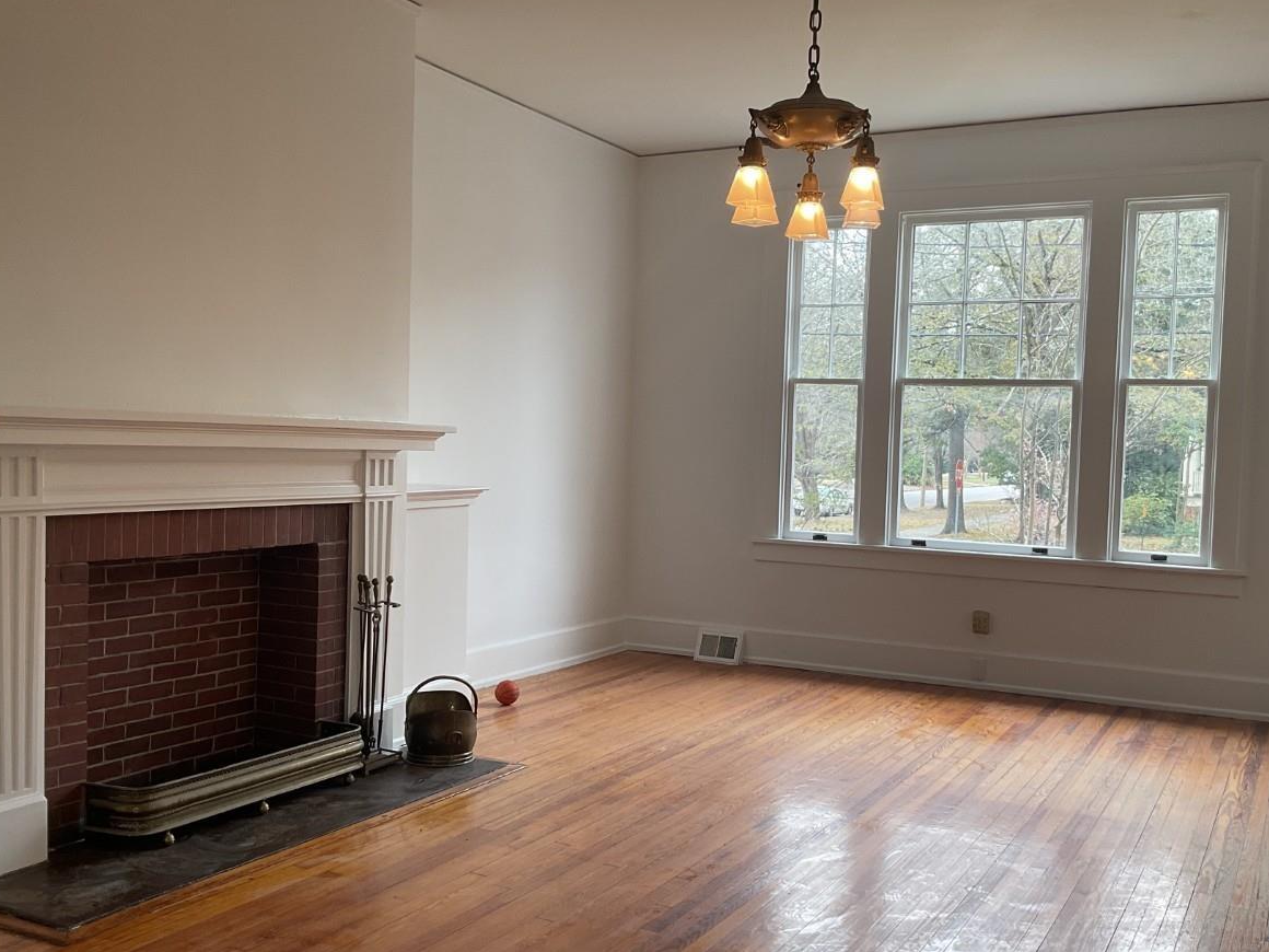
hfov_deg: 51.3
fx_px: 1320
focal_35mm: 36
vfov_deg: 39.7
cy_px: 495
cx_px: 690
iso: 40
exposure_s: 1/120
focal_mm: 3
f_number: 1.8
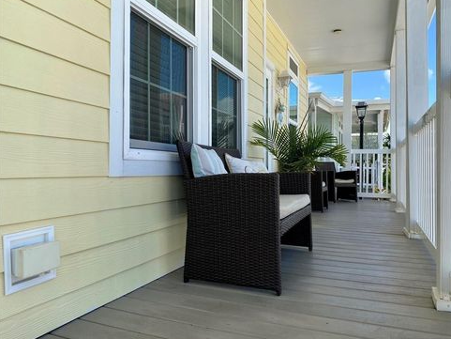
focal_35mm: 27
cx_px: 231
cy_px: 170
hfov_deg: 65.3
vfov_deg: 51.4
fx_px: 352
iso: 32
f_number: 1.8
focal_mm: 4.25
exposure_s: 1/864
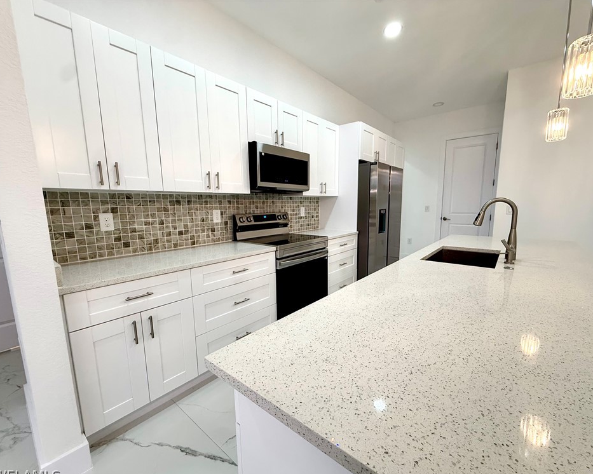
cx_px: 306
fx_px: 263
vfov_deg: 84.0
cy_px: 242
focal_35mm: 15
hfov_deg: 96.8
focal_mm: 2.22
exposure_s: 1/120
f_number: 2.2
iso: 125
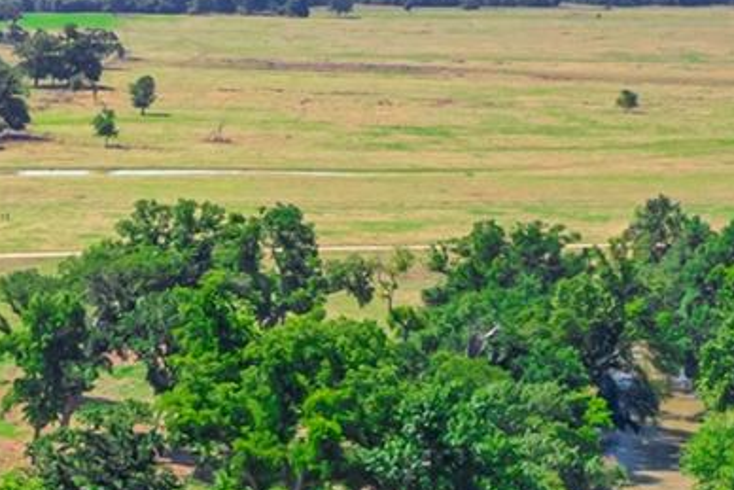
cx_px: -592
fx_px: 2366
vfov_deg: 10.7
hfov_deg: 15.2
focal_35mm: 116
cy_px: 1019
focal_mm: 8.38
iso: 110
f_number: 2.8
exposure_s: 1/1250
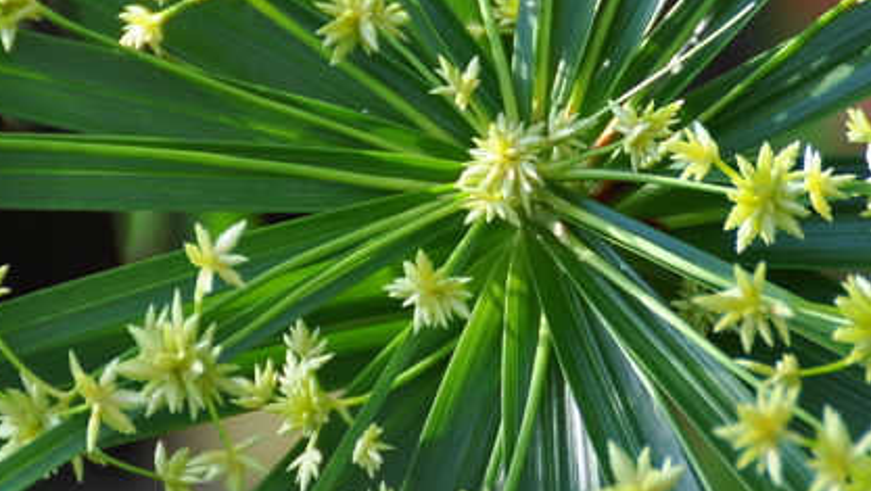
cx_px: 503
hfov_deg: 4.1
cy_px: 104
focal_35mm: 520
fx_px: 12022
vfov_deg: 2.3
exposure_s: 1/100
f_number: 6
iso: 200
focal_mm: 135
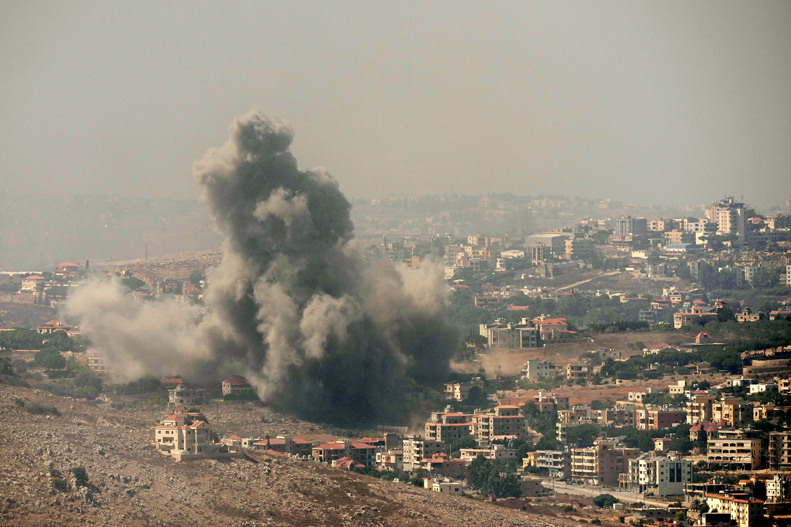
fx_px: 13182
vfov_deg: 2.3
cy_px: 264
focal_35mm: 600
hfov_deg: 3.4
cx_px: 396
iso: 320
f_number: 6.3
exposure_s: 1/4000
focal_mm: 600
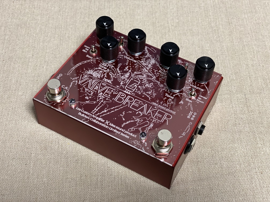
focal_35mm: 52
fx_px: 406
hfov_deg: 36.8
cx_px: 135
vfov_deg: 28.0
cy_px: 101
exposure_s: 1/33
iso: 125
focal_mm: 6
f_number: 2
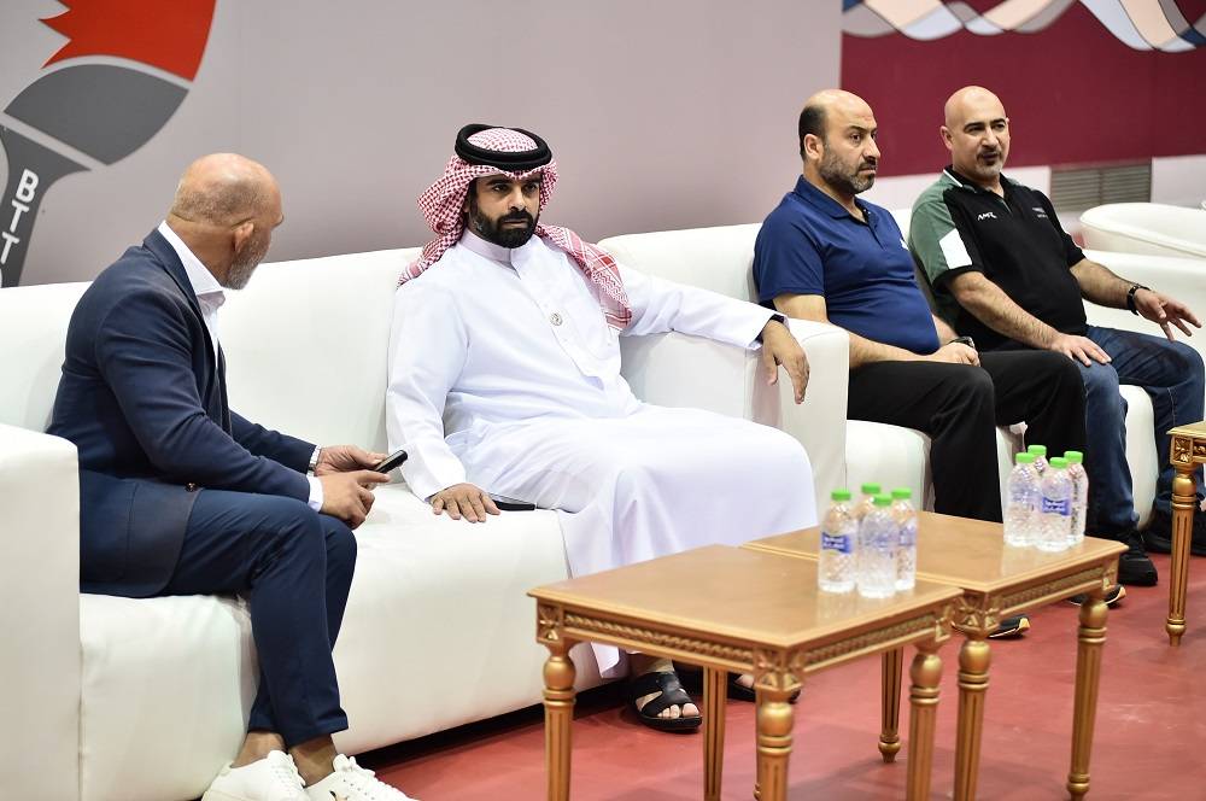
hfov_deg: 25.4
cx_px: 603
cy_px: 400
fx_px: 2676
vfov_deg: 17.0
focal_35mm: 80
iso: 2500
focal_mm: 80
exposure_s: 1/320
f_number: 2.8
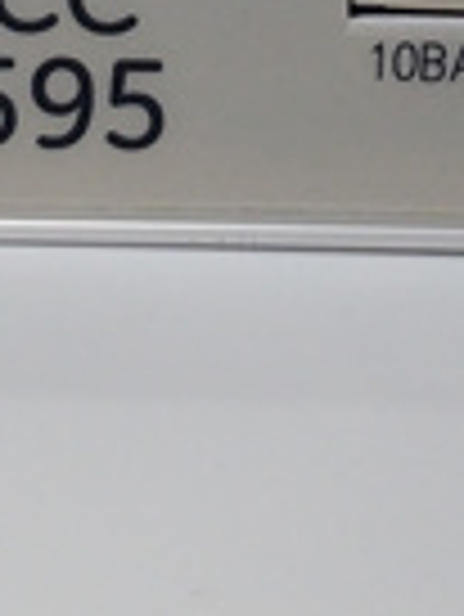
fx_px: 2106
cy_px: -202
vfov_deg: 15.8
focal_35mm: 118
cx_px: 171
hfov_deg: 12.6
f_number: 2
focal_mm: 3.79
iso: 135
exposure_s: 1/33
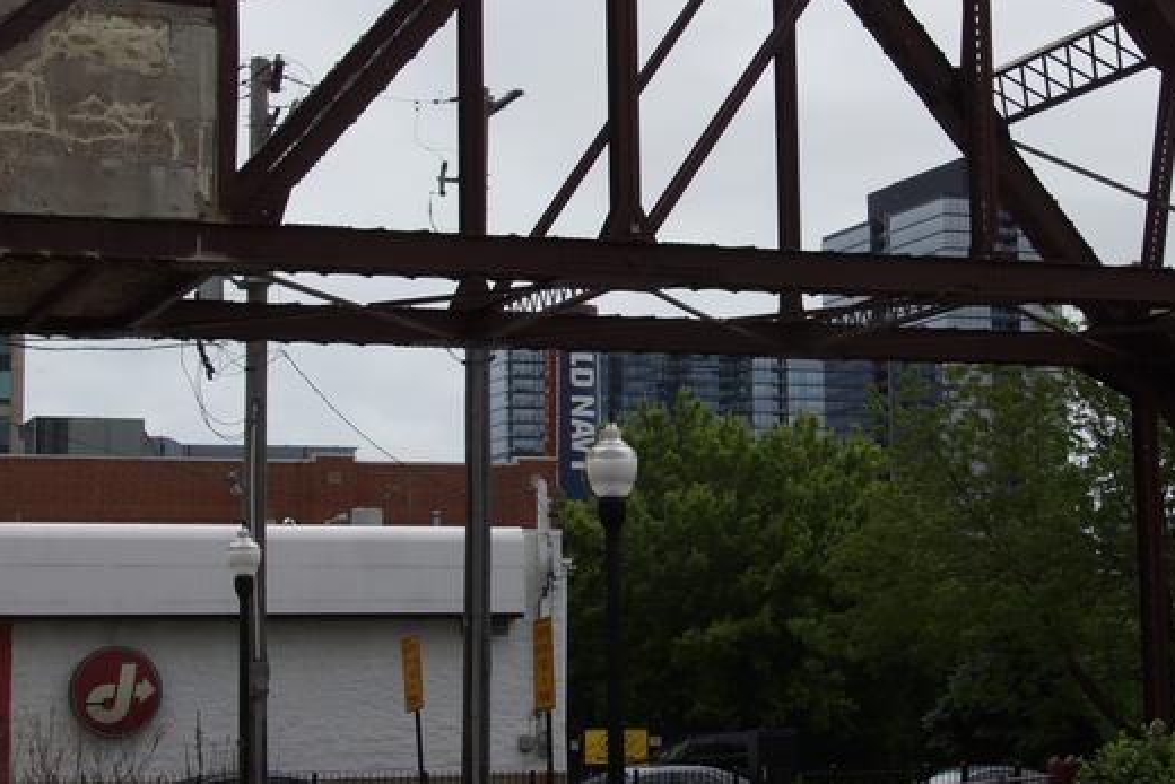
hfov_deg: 24.4
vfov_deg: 16.5
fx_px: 2710
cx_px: 773
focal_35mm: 83
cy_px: 319
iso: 100
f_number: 8
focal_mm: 24
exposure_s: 1/640
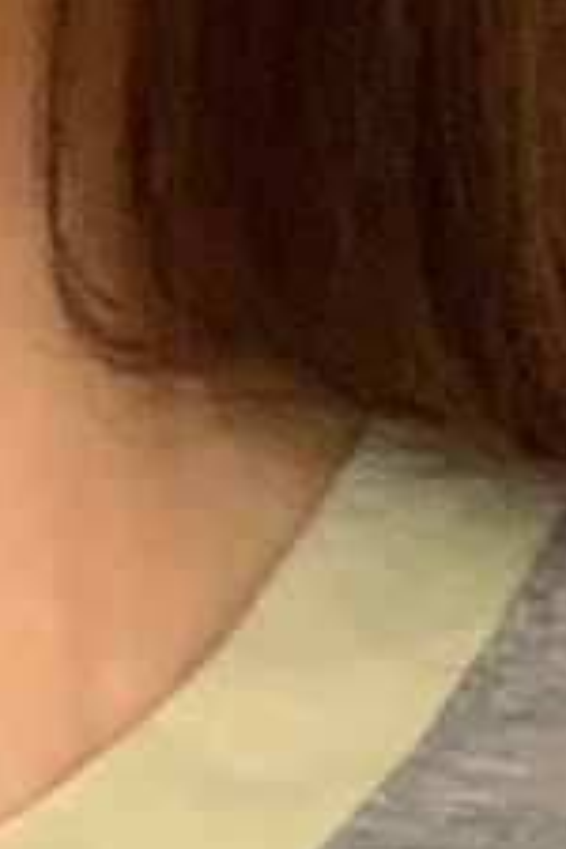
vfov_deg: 8.1
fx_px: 4528
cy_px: 2985
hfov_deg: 6.9
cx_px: -521
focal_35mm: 192
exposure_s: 1/25
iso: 800
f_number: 1.8
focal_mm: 4.25
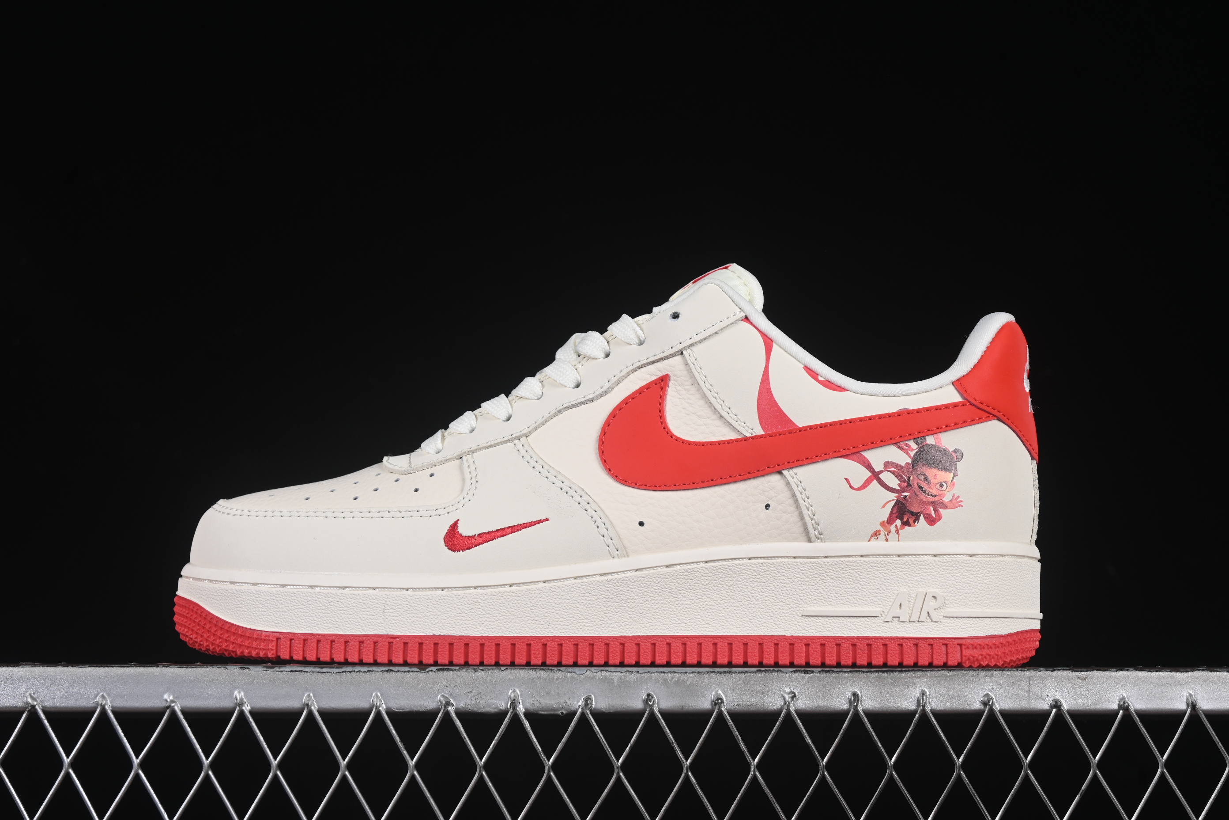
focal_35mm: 75
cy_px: 410
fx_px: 2560
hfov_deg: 27.0
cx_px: 614
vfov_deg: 18.2
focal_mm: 50
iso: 160
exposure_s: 1/80
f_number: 8
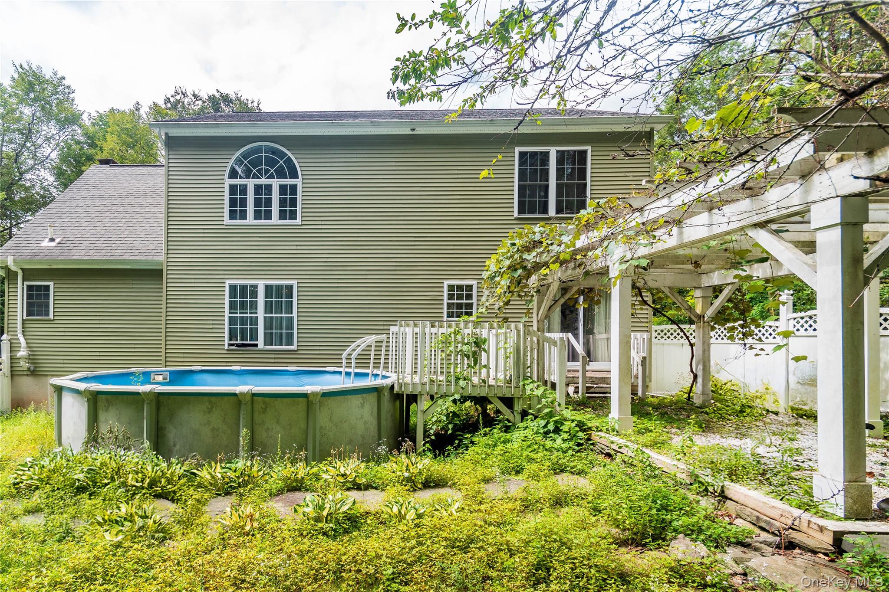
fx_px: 370
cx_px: 444
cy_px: 296
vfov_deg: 77.3
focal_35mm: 15
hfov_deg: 100.4
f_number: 7.1
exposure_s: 1/200
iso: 100
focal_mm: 10
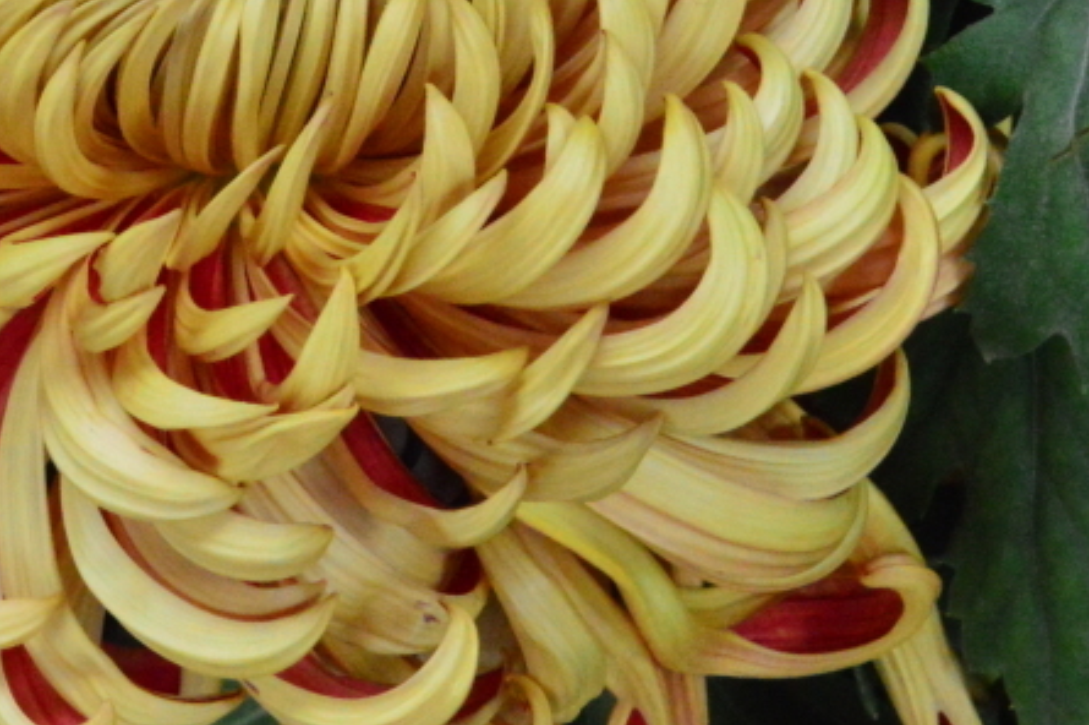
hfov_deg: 7.5
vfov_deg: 5.0
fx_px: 8343
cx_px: 485
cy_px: 222
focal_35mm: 276
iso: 6400
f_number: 22
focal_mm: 80
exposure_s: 1/160
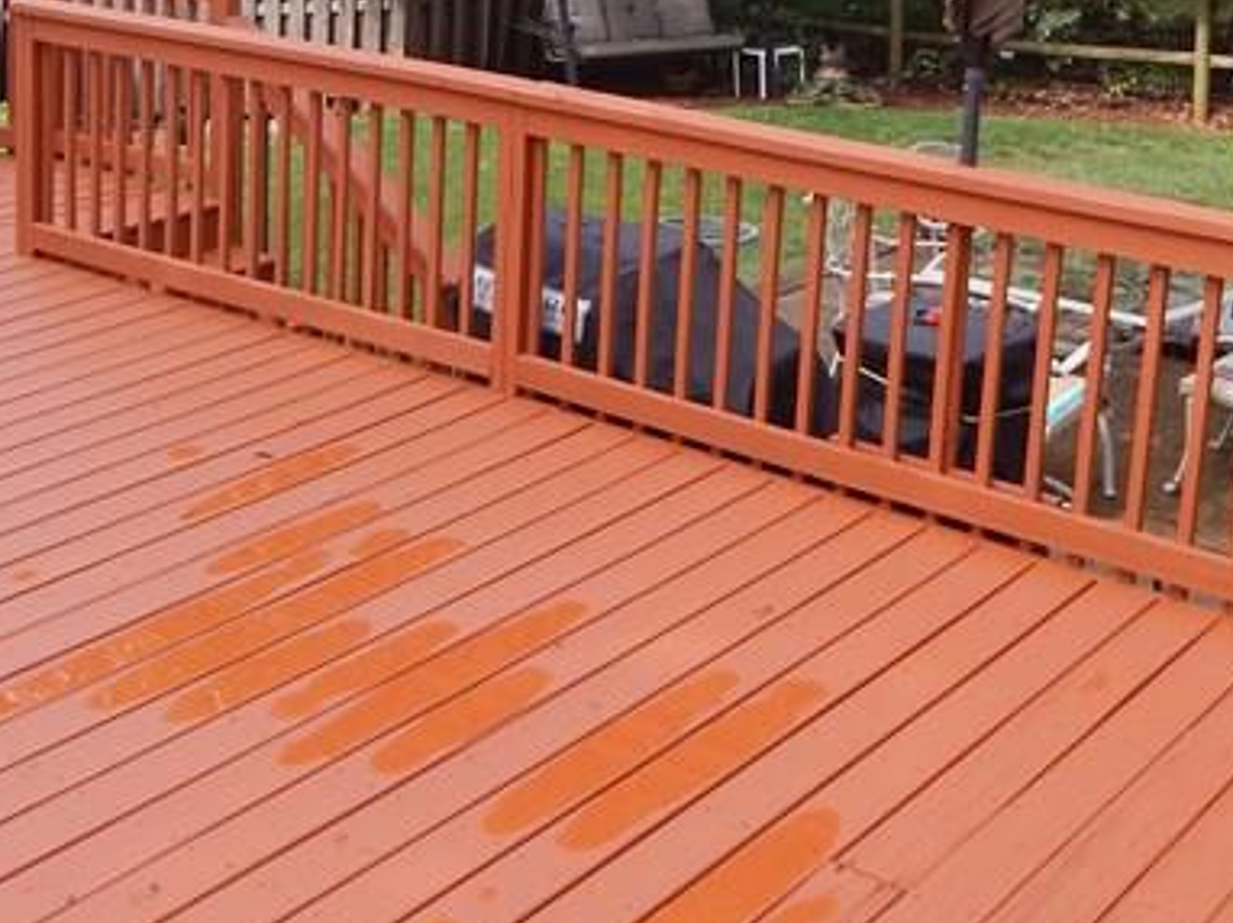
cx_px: 271
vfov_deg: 24.0
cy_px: 68
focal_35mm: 59
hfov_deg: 32.0
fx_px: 2100
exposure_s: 1/500
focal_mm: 4
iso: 125
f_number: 3
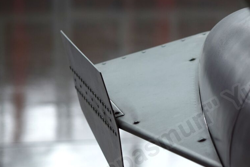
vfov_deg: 3.6
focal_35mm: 380
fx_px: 2640
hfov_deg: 5.4
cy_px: 85
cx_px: 192
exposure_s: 1/125
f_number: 4.8
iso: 220
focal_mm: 150
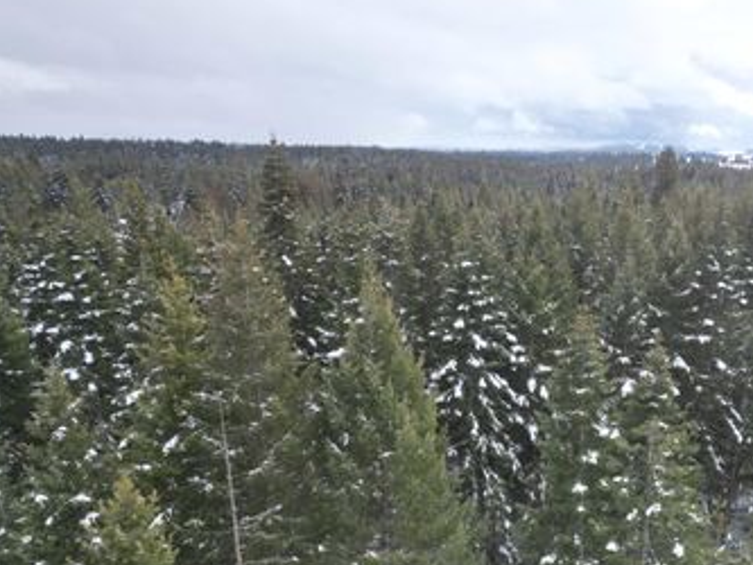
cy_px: 394
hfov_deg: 49.4
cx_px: 559
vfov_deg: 39.0
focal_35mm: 36
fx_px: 783
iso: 130
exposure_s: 1/1500
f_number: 1.7
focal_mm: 6.72
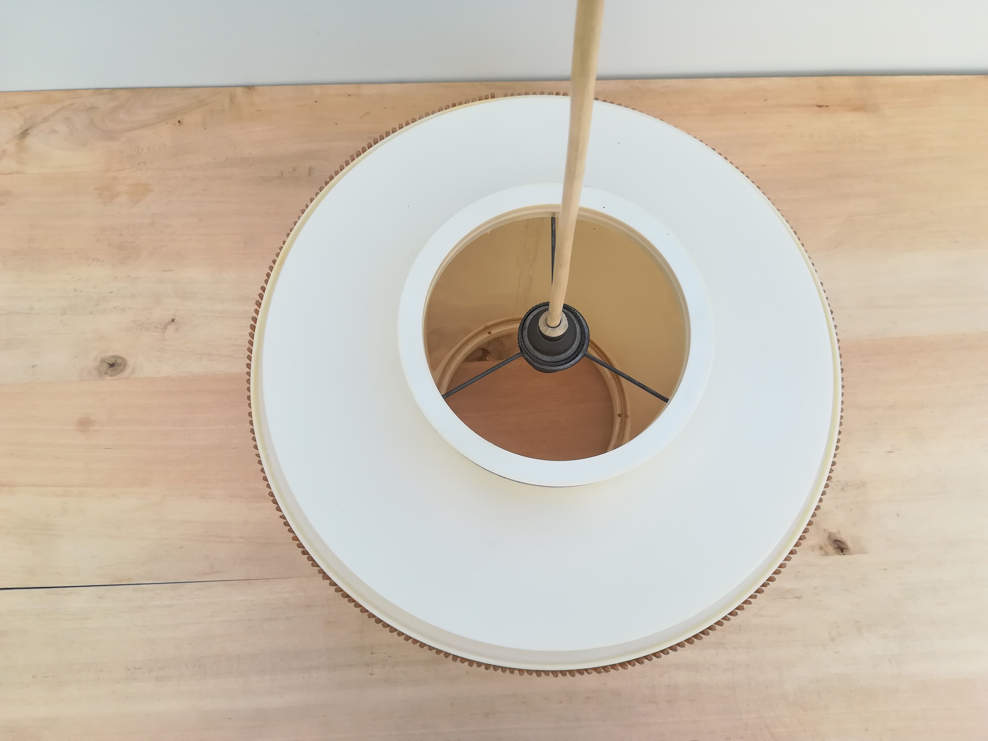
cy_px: 370
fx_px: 742
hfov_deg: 67.3
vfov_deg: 53.1
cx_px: 494
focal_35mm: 26
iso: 50
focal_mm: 3.83
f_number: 2.2
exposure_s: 1/228
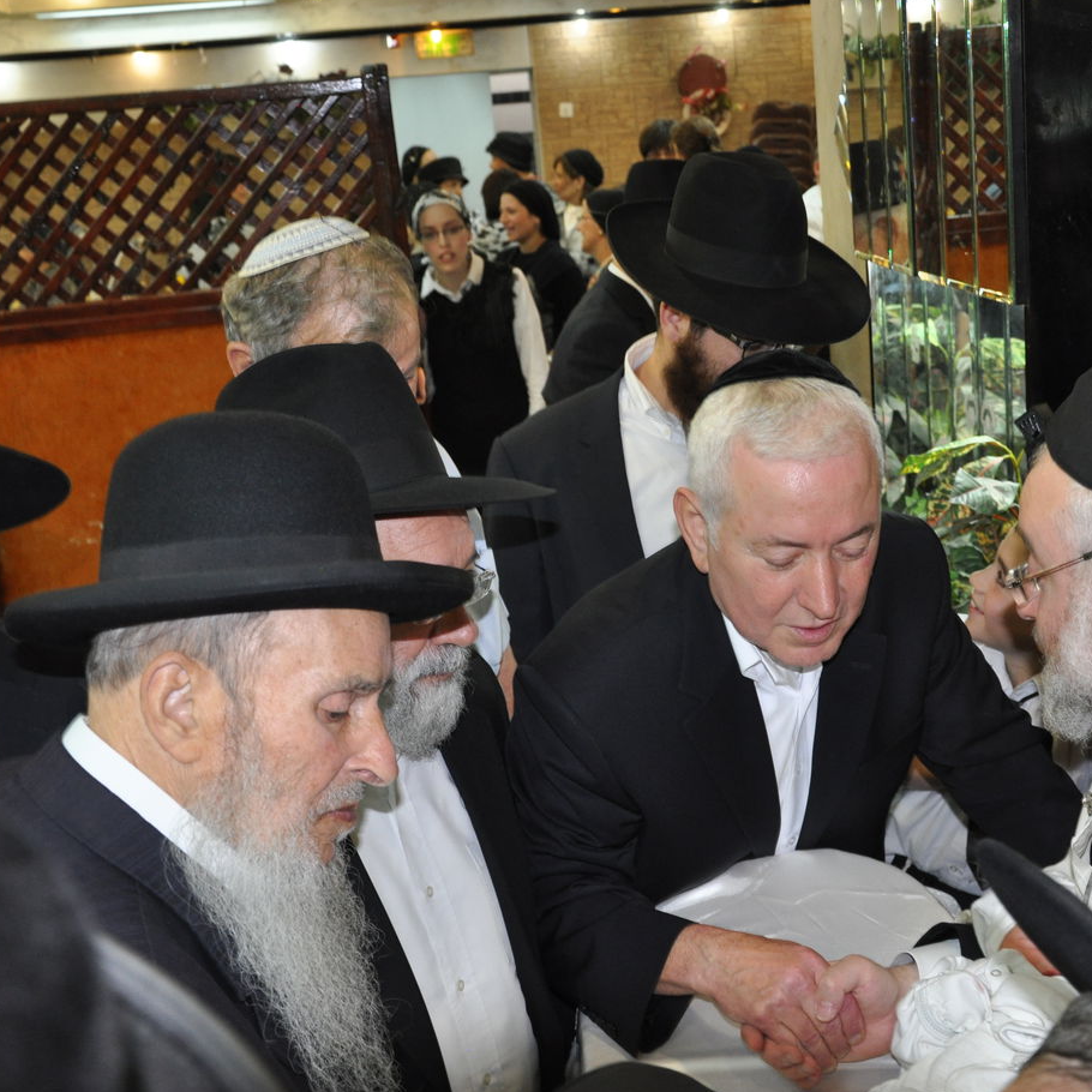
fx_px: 1677
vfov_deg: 36.1
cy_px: 541
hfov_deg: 35.9
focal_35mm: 47
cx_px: 653
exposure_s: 1/60
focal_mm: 24
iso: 800
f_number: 3.8
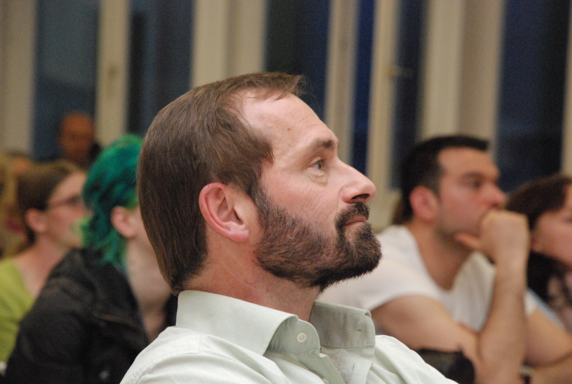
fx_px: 3224
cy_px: 192
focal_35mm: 202
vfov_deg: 6.8
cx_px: 286
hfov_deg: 10.1
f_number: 10
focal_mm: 135
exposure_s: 1/60
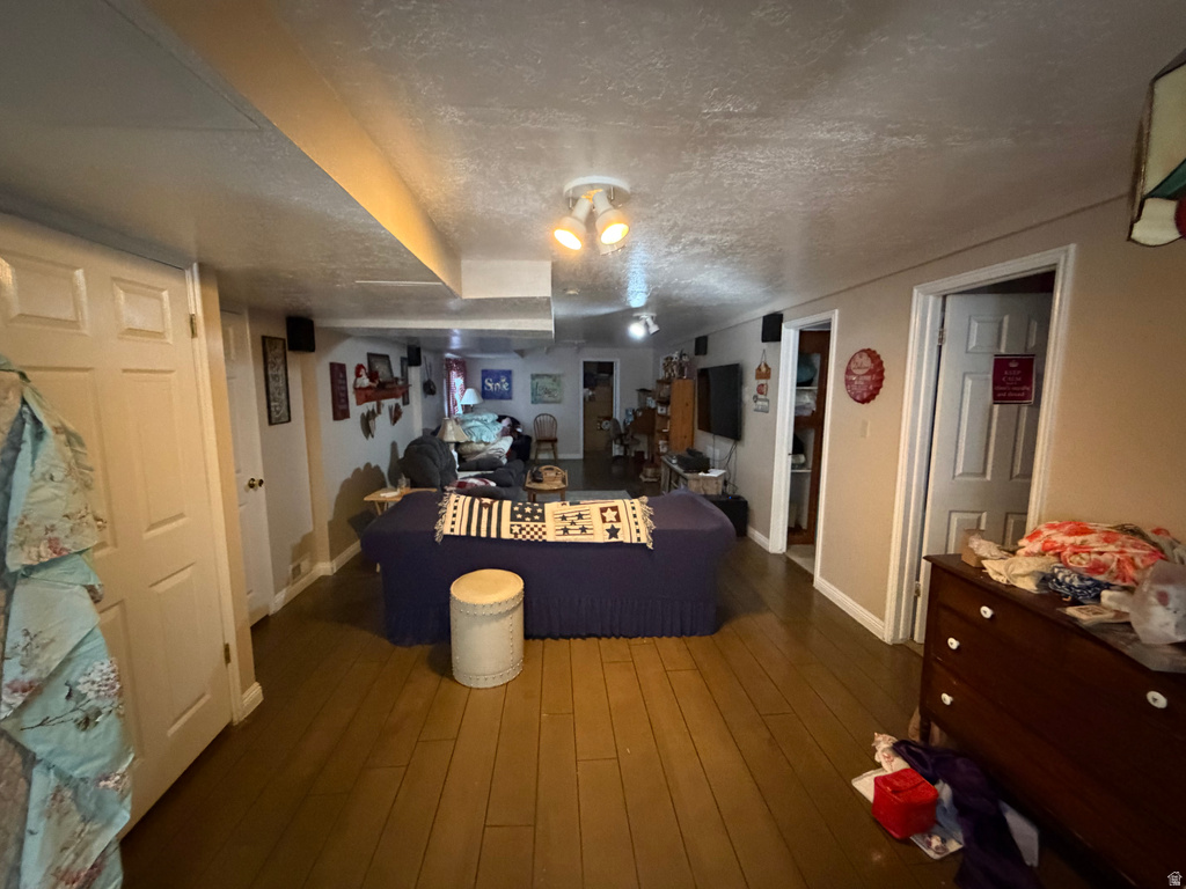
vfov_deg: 85.7
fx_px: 480
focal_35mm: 14
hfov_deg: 102.1
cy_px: 444
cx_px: 593
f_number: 2.2
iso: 1600
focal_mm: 2.22
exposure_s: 1/40
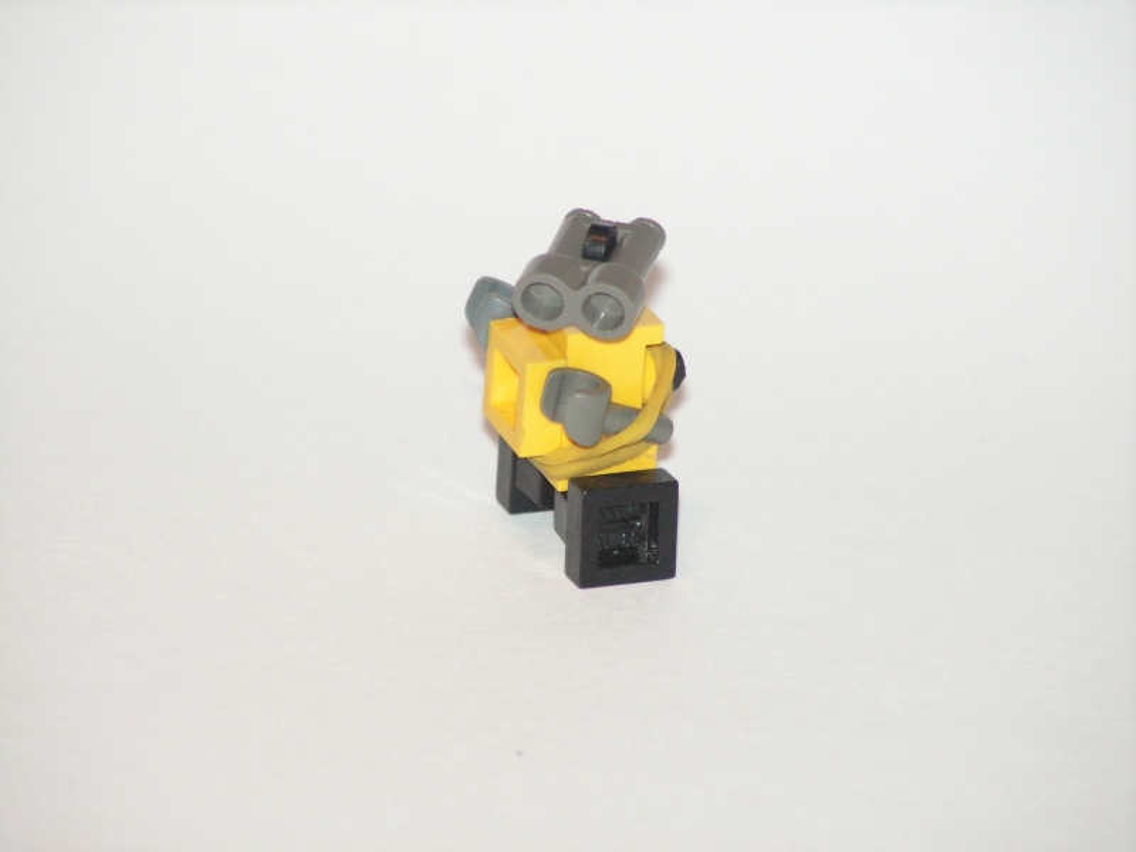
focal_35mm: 290
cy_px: 426
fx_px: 9517
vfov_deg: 5.1
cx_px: 568
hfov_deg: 6.8
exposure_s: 1/320
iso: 160
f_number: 3.2
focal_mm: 48
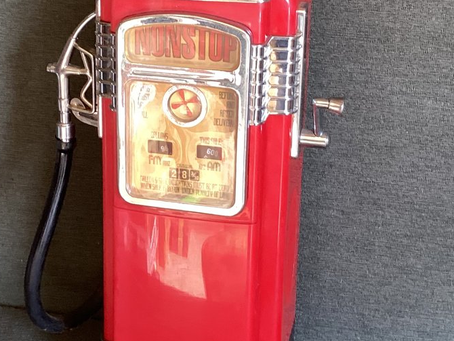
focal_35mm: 70
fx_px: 918
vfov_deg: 20.7
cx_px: 200
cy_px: 47
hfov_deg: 27.7
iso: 160
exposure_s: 1/50
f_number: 2.4
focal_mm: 3.3
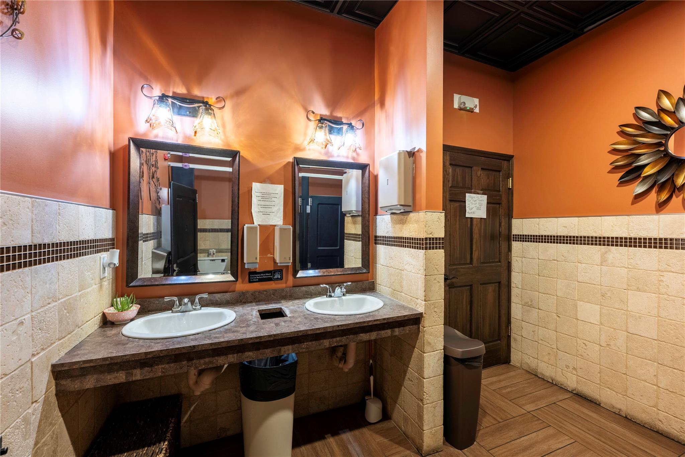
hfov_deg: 104.3
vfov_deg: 81.2
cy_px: 228
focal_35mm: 14
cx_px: 342
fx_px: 266
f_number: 6.3
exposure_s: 1/15
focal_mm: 14
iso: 320
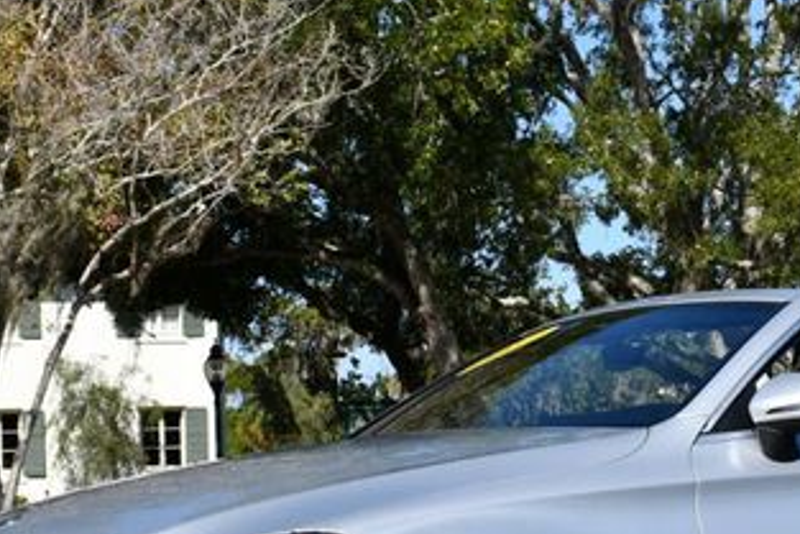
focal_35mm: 94
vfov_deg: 14.5
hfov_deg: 21.4
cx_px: 629
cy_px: 425
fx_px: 2090
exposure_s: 1/320
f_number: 9
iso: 100
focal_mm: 23
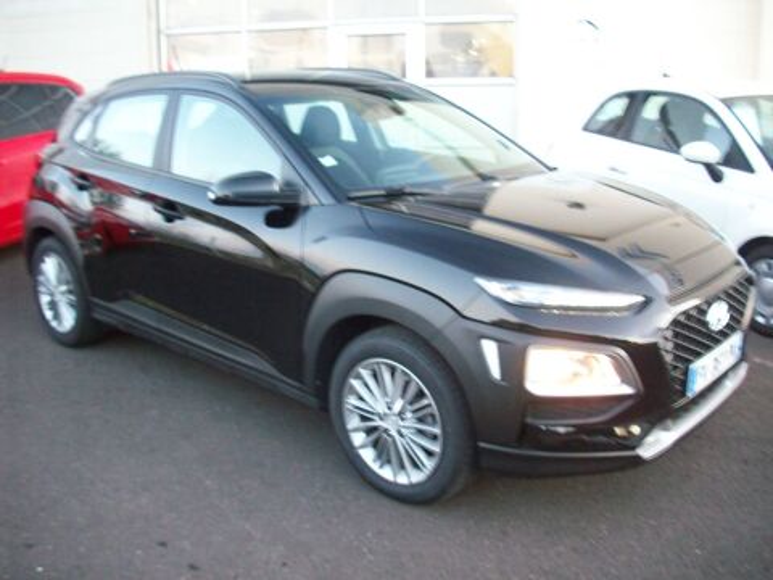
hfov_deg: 50.1
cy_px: 290
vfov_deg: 38.7
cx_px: 386
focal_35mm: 37
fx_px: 826
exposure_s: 1/8
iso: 166
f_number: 2.8
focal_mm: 6.2
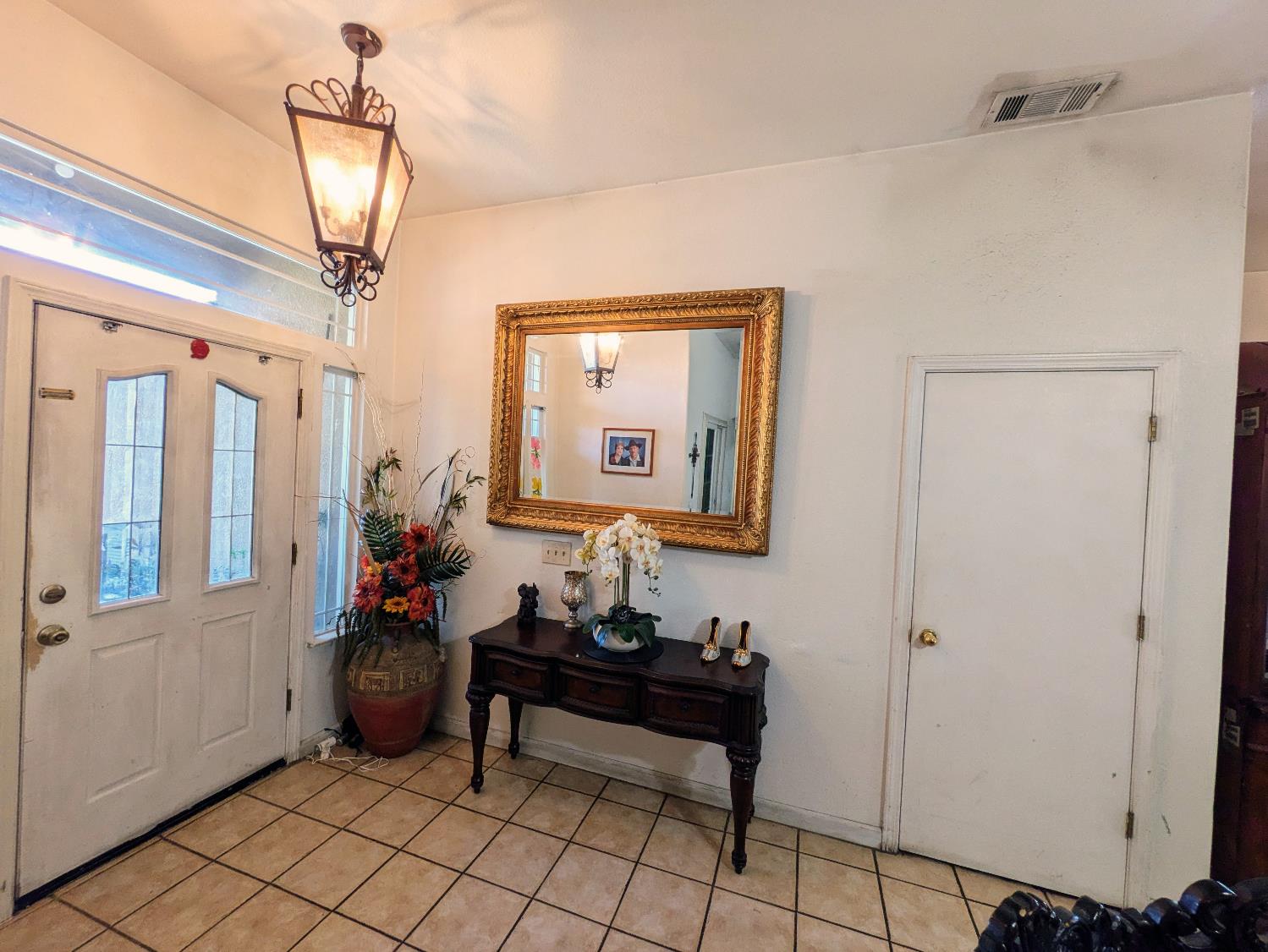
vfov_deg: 85.7
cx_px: 634
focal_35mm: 14
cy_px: 476
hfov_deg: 102.0
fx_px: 513
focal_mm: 1.83
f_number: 2.2
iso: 61
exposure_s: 1/40
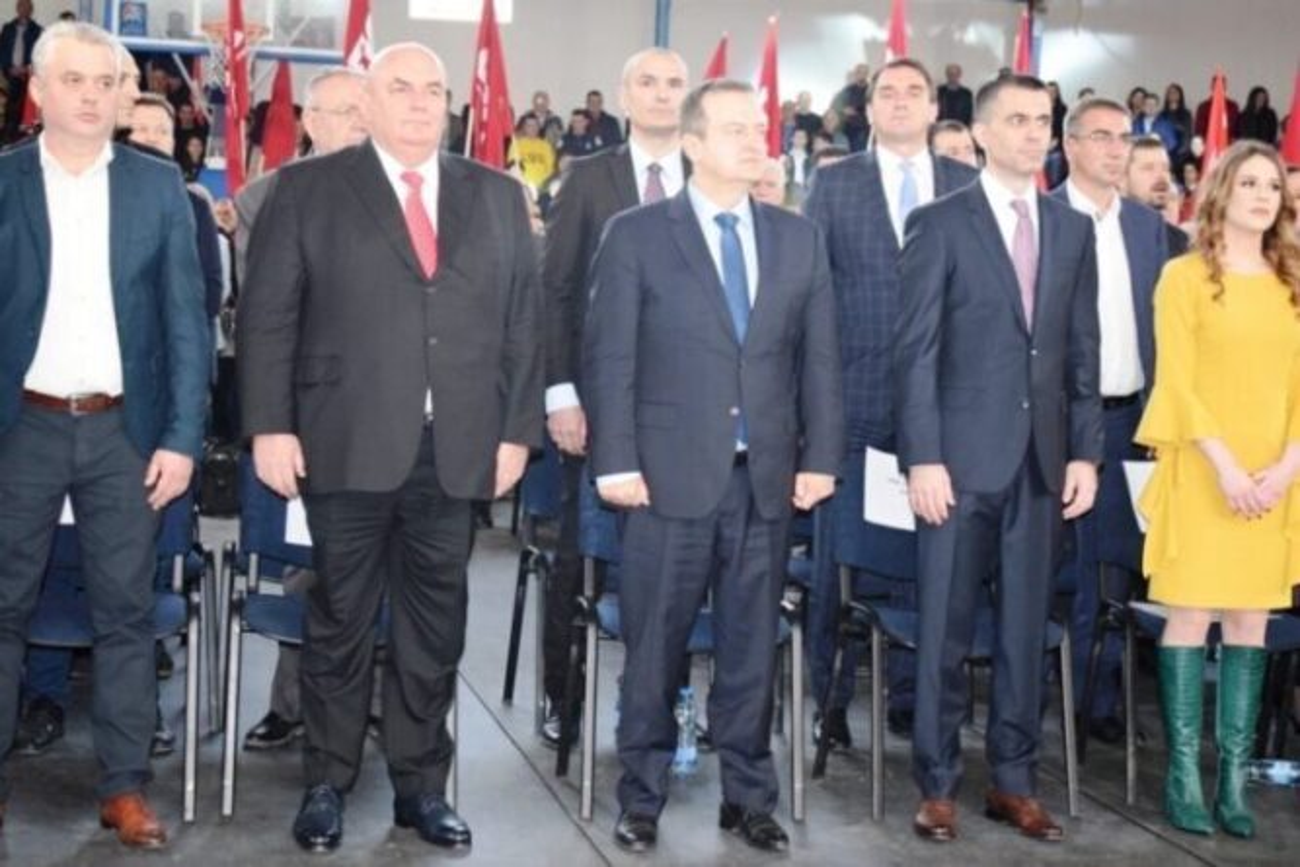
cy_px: 434
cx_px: 650
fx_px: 2167
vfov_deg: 22.6
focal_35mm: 60
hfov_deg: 33.4
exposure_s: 1/60
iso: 1800
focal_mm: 40
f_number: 4.8
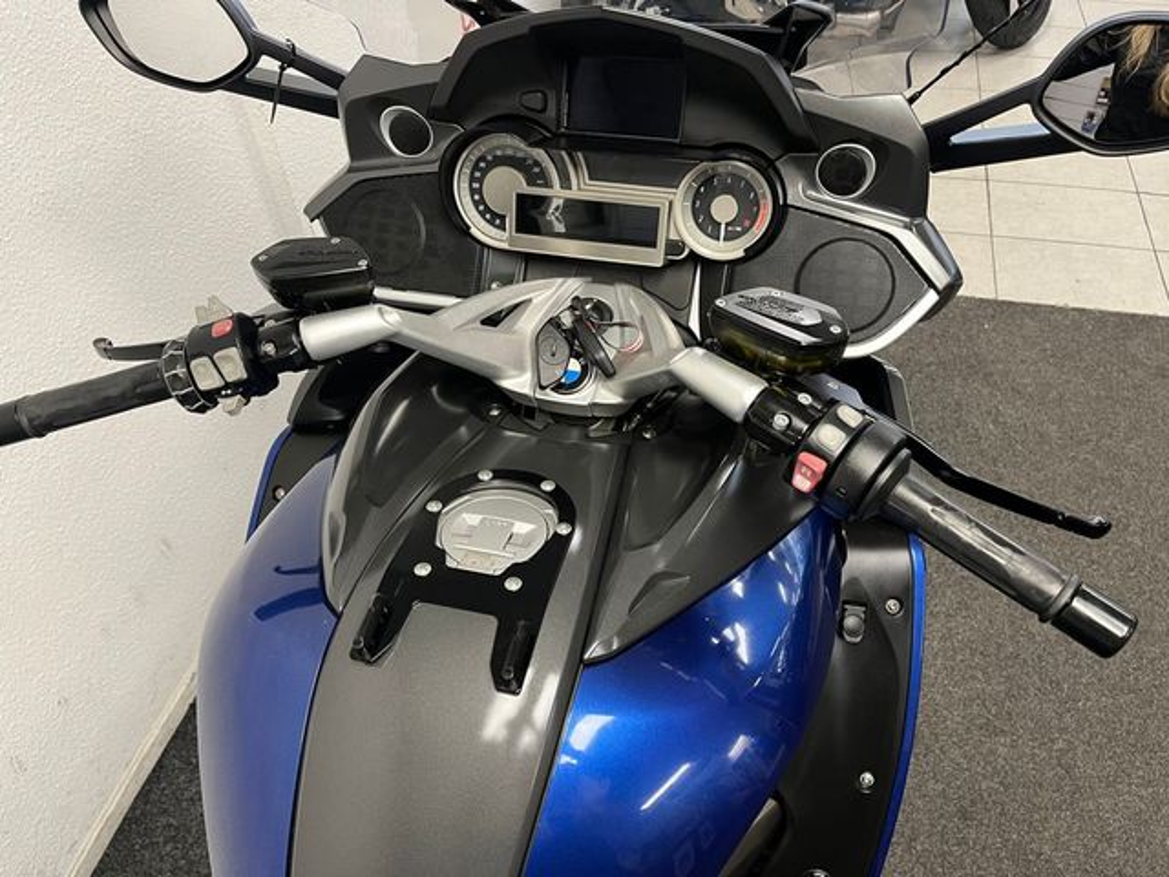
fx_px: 878
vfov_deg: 53.1
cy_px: 438
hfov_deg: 67.3
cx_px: 584
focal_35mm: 26
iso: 160
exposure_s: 1/50
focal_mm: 5.1
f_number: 1.6
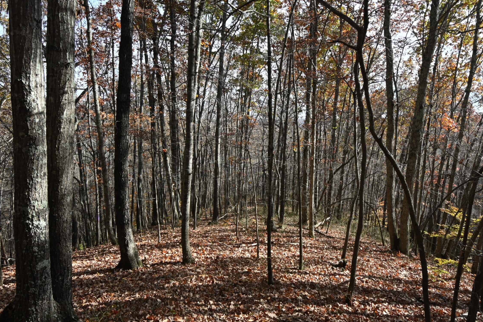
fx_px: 335
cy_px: 161
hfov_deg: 71.5
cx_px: 255
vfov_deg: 51.3
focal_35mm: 25
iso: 160
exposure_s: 1/250
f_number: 5.6
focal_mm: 15
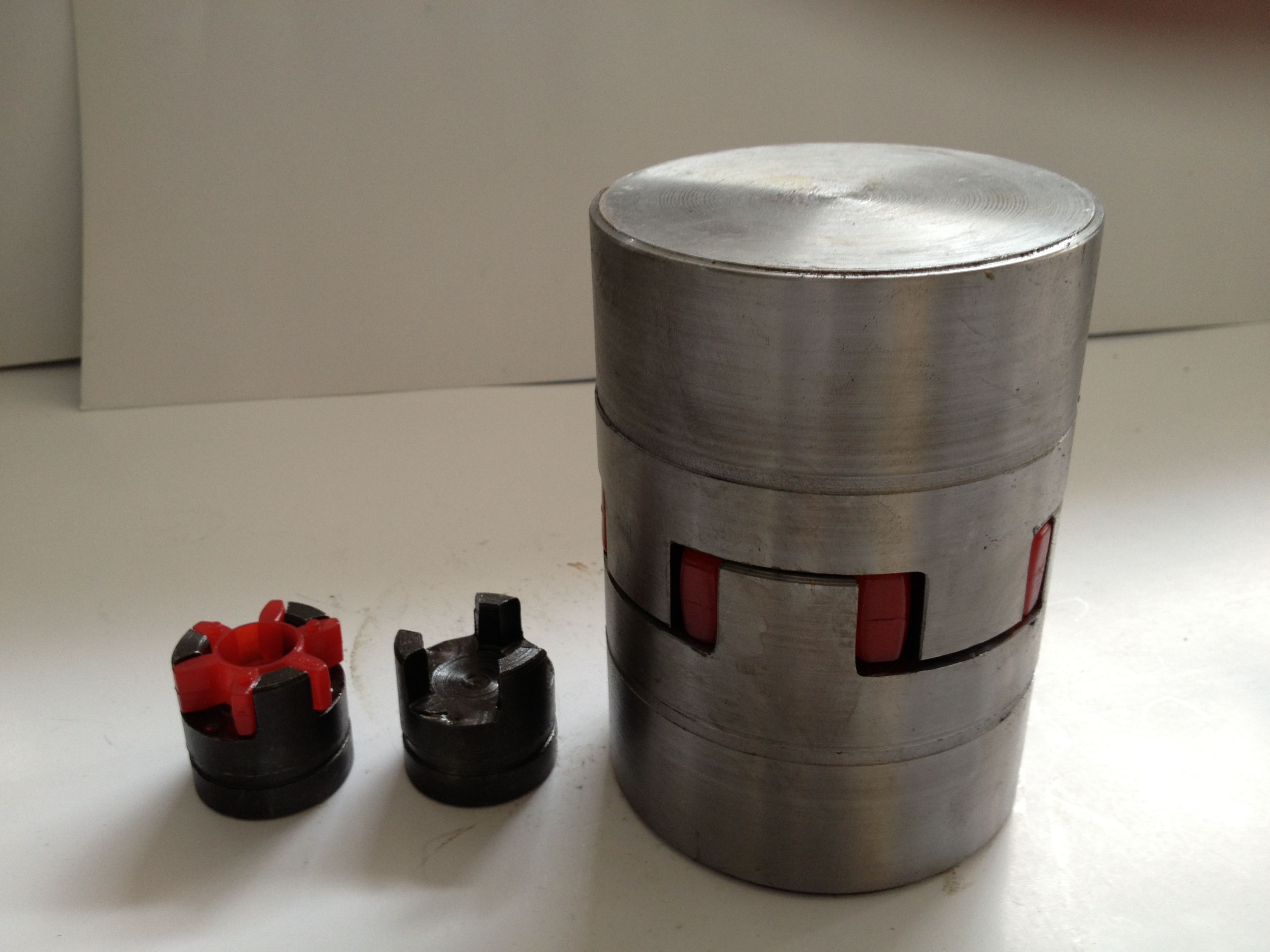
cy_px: 476
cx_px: 635
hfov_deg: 52.6
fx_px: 1284
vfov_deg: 40.7
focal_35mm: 35
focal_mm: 4.28
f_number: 2.4
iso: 64
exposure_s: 1/20
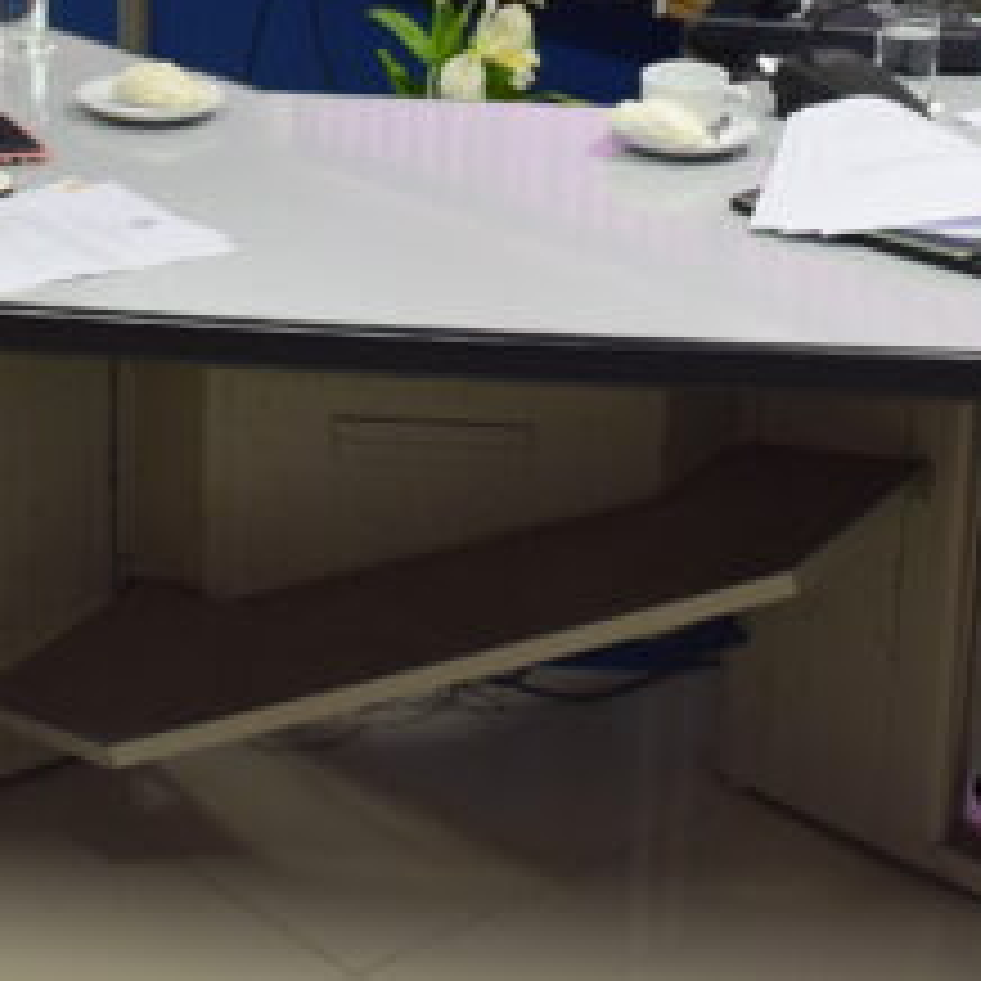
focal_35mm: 81
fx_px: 2597
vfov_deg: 20.4
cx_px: 252
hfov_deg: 21.2
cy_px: -94
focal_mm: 18
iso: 400
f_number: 6.3
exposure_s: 1/15
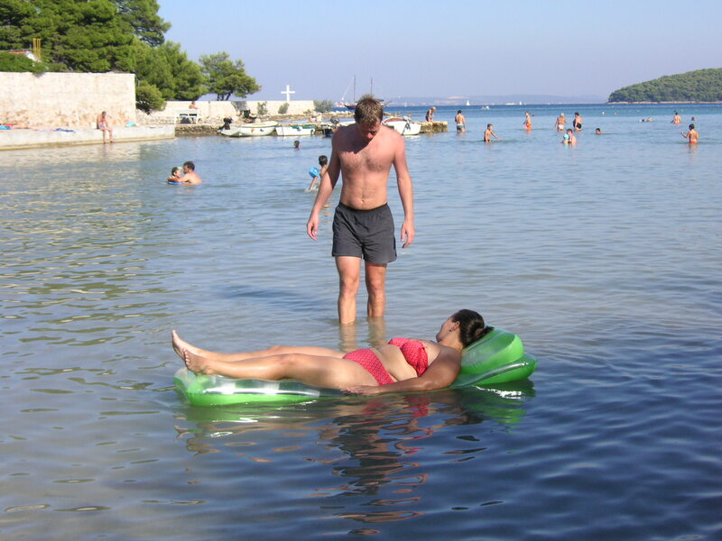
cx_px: 361
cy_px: 270
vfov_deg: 25.7
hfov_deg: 33.8
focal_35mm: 57
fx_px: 1189
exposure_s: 1/750
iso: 50
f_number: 3.7
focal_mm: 9.4
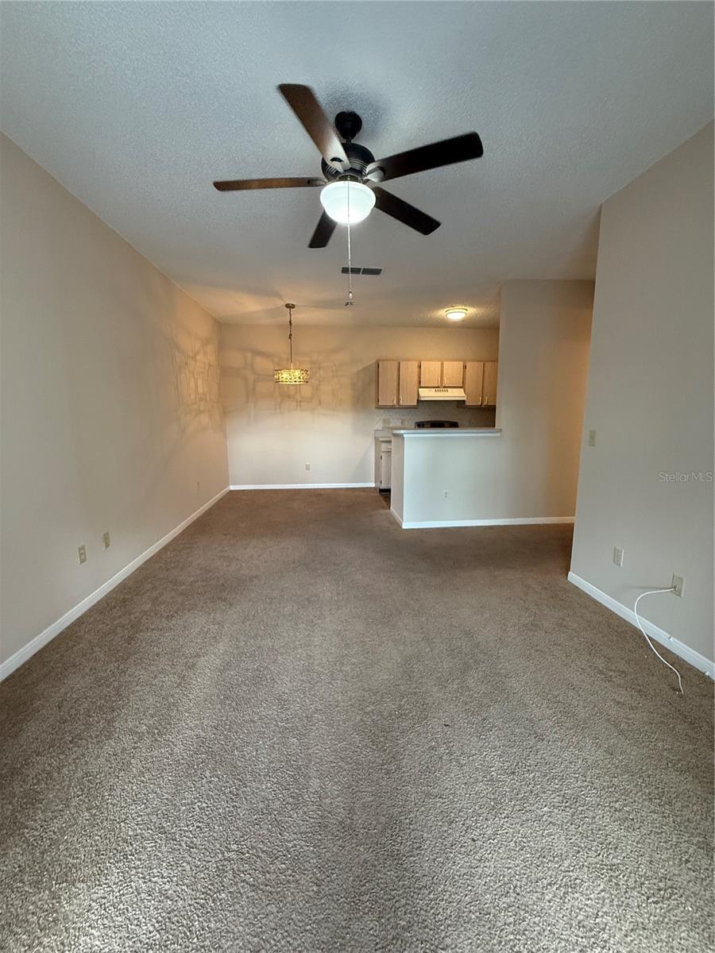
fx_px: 386
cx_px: 358
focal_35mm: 14
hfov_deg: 85.7
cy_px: 476
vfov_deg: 102.1
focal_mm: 2.22
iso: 400
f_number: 2.2
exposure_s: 1/120
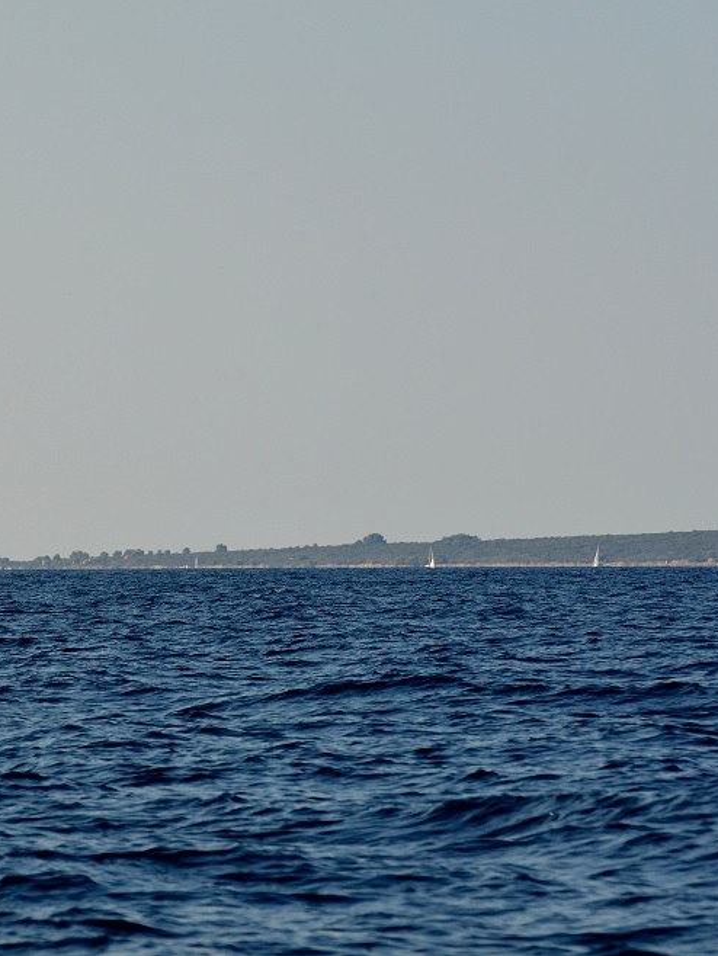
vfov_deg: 6.7
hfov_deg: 5.0
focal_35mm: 295
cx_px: 252
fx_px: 8146
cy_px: 477
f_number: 5.6
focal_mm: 135
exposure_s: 1/2500
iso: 400
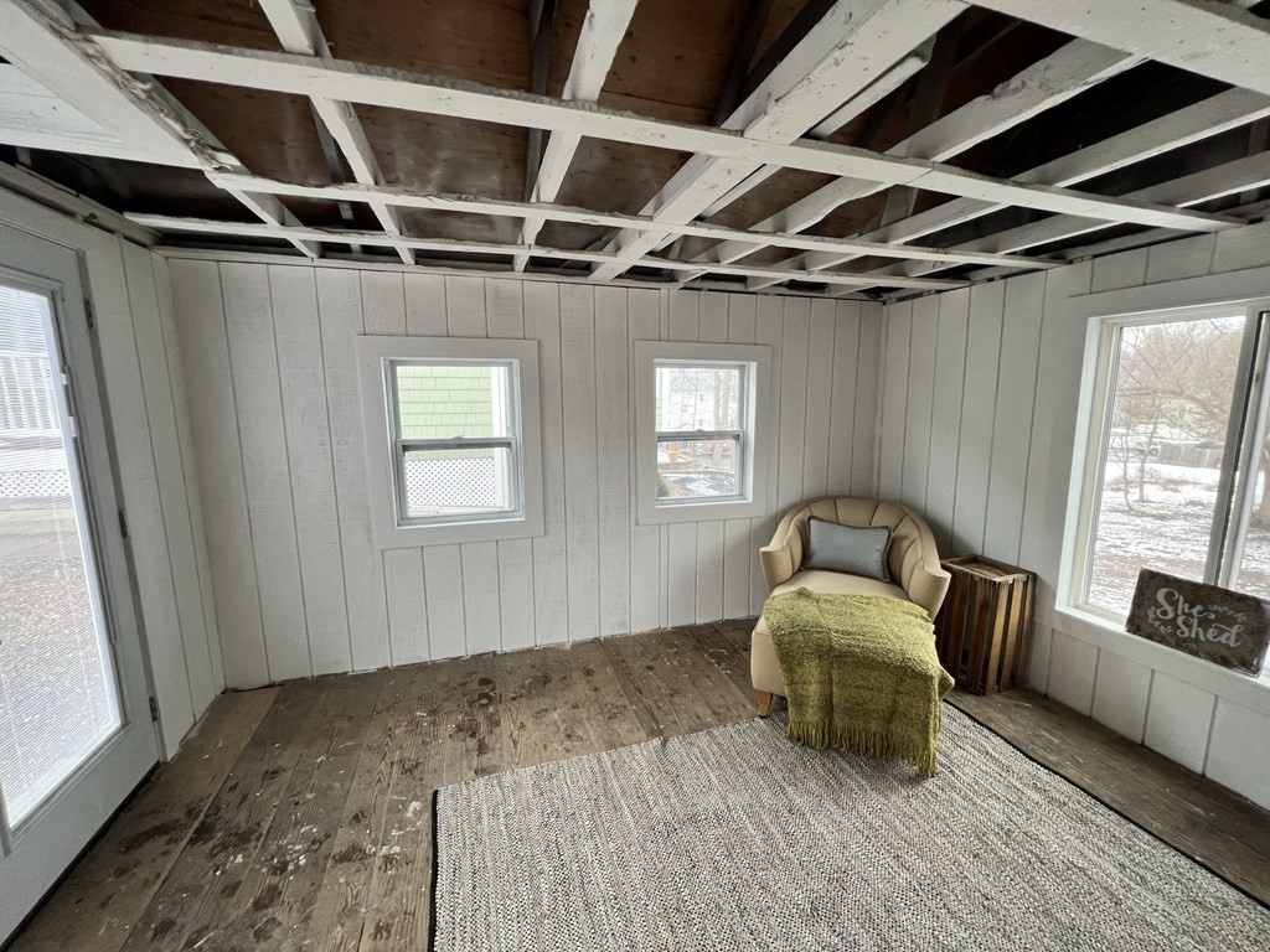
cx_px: 635
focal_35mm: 13
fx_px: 477
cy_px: 476
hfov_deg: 106.2
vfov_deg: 89.9
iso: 100
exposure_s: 1/99
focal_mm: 1.57
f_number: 1.8
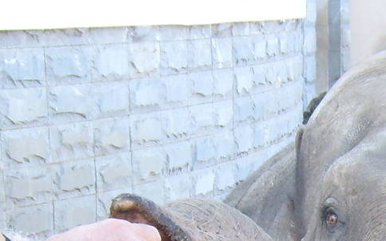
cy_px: 400
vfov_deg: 10.2
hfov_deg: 16.5
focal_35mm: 123
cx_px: 421
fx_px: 1294
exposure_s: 1/125
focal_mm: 5.8
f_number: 2.8
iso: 100
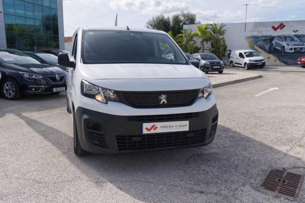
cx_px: 152
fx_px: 263
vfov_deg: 42.3
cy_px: 102
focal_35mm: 31
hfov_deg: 60.3
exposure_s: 1/200
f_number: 9
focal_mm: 20.9
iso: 160
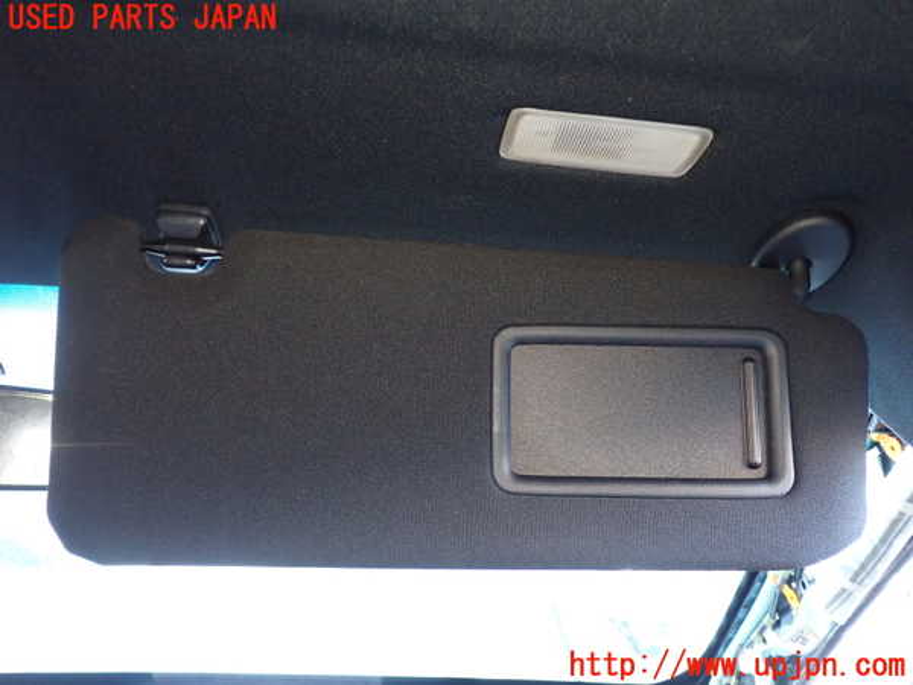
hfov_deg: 60.0
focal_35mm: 30
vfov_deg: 46.8
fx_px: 791
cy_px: 342
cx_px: 456
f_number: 2.3
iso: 800
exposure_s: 1/15
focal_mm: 5.4
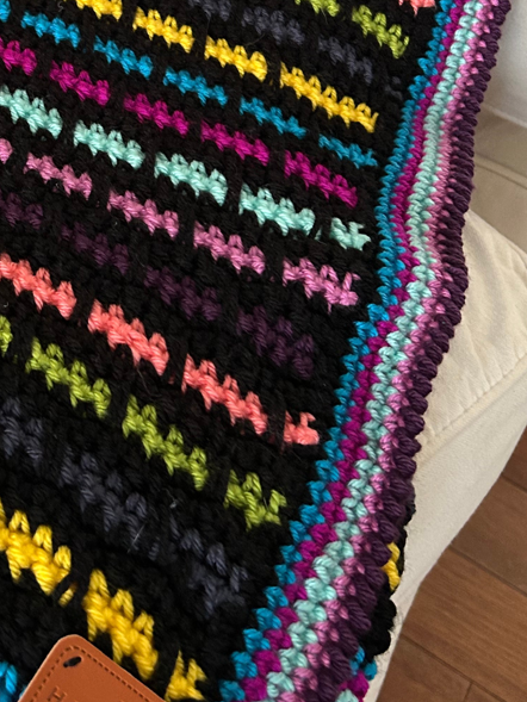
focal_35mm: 53
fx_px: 1075
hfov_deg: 26.7
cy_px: 164
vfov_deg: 35.3
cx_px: 69
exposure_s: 1/30
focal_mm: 5.7
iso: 800
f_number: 1.5
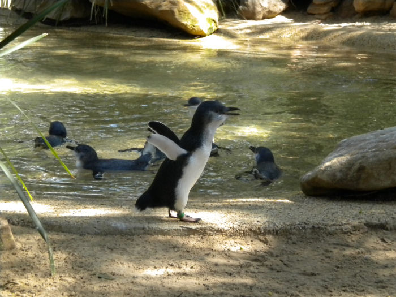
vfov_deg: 14.1
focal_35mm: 105
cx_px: 198
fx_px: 1201
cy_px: 148
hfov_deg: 18.7
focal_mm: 18.9
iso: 400
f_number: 5.9
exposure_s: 1/182
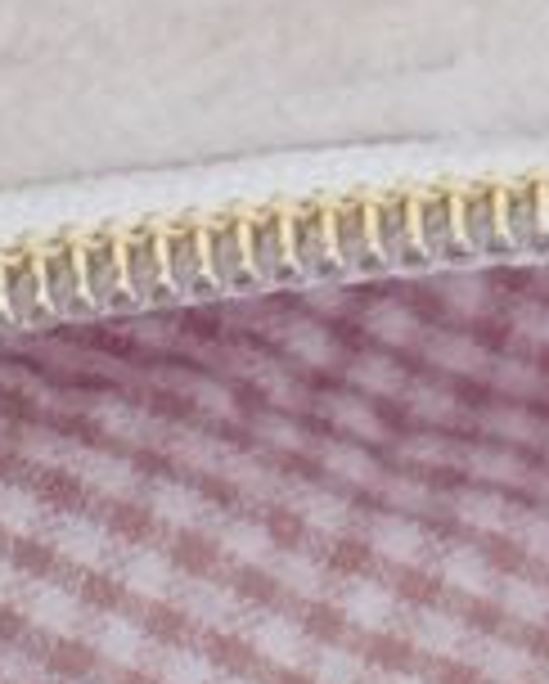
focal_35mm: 315
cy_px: 886
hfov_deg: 4.8
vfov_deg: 6.1
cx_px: -806
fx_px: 6385
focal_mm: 6.76
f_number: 1.78
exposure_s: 1/60
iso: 160
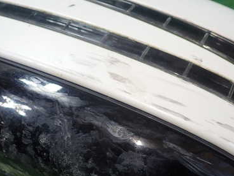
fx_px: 332
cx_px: 165
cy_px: 103
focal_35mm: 49
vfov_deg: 29.7
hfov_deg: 38.2
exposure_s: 1/125
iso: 160
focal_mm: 5.5
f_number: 2.3
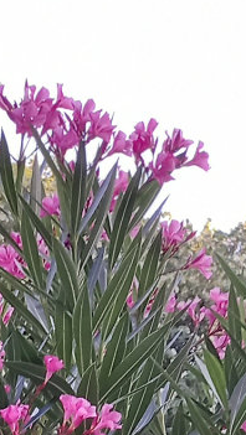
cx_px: -176
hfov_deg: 9.4
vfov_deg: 14.1
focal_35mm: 124
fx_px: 1435
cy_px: 905
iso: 160
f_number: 2
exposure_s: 1/50
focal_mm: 4.6
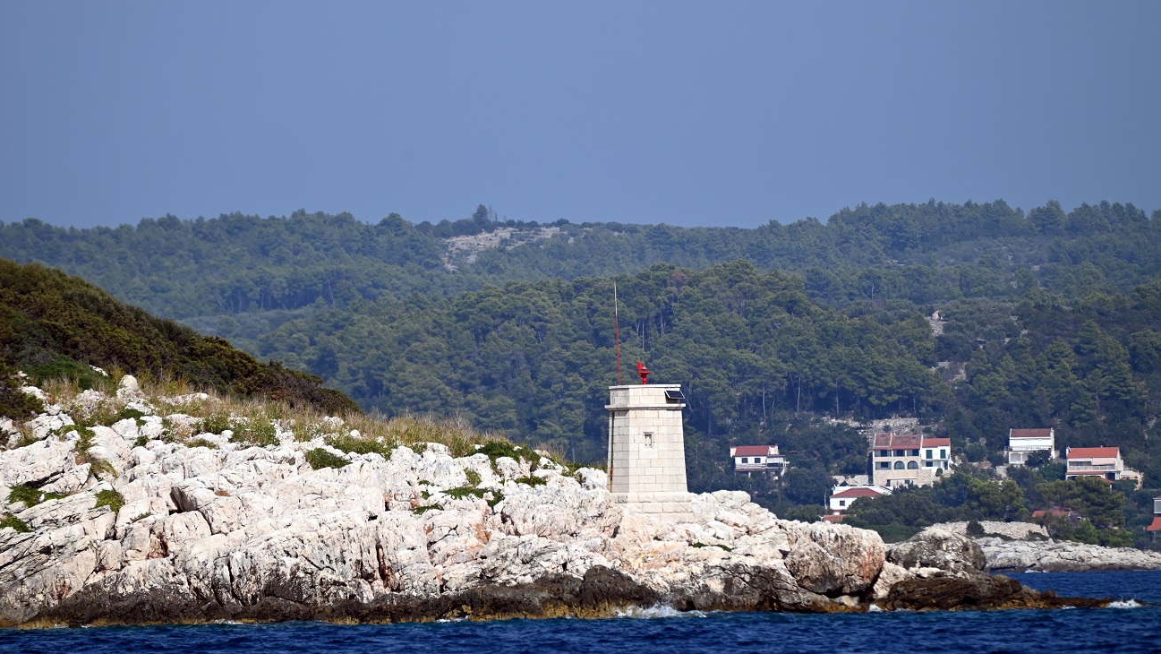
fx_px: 9699
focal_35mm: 315
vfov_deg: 3.9
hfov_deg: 6.9
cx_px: 580
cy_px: 310
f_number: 5.6
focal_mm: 300
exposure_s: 1/1000
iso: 140
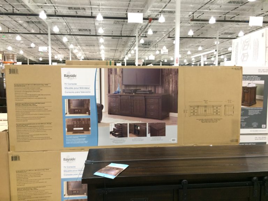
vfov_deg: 48.2
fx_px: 225
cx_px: 134
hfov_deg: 61.7
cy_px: 100
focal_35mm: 29
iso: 100
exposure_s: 1/30
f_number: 2.2
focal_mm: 4.15
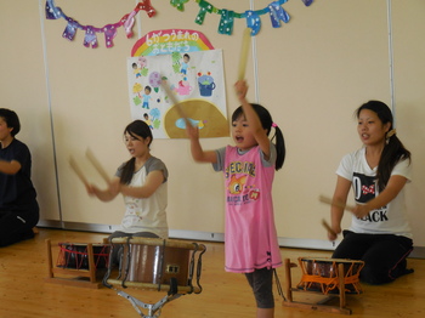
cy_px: 159
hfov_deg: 27.8
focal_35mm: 70
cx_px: 212
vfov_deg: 21.0
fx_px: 859
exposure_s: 1/60
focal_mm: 12.6
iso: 360
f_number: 4.7
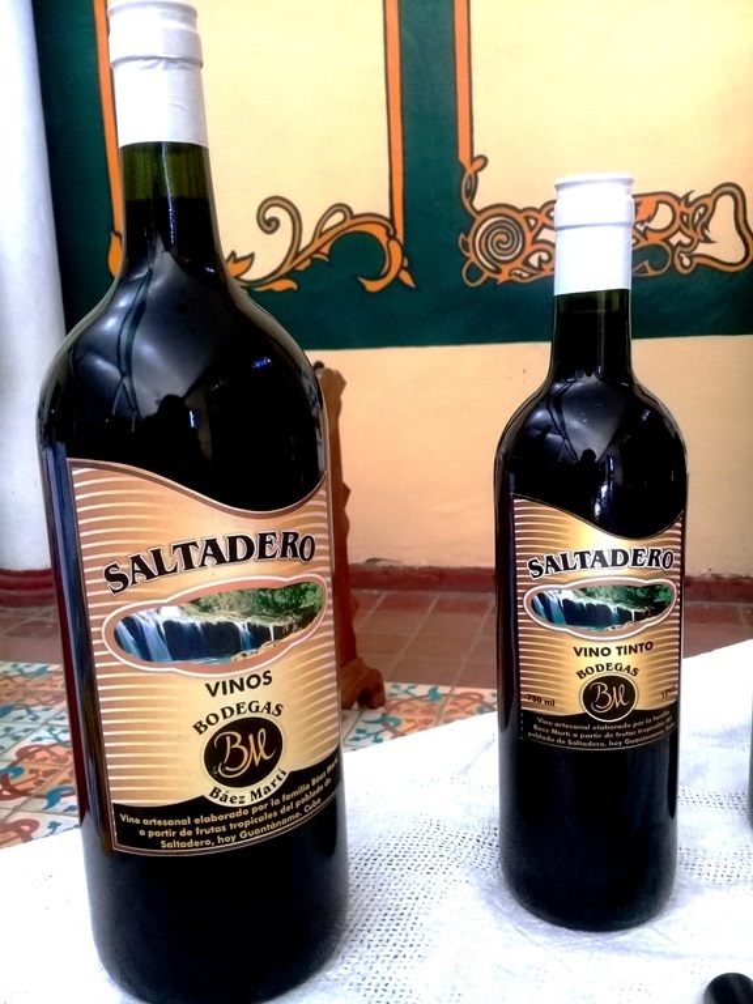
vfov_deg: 58.4
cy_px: 502
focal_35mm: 31
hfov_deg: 45.4
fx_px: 899
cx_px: 376
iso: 160
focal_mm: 3.3
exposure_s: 1/24
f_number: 2.2
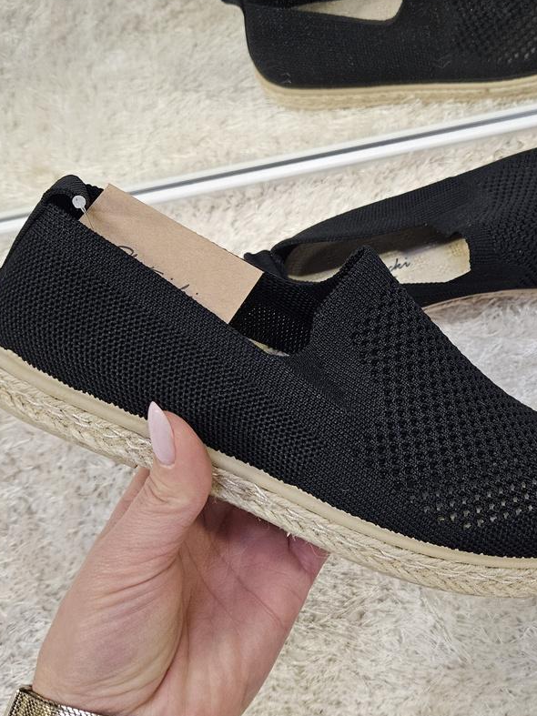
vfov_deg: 48.9
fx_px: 786
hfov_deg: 36.3
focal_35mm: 38
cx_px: 436
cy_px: 317
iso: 500
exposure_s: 1/100
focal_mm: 5.4
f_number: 1.8
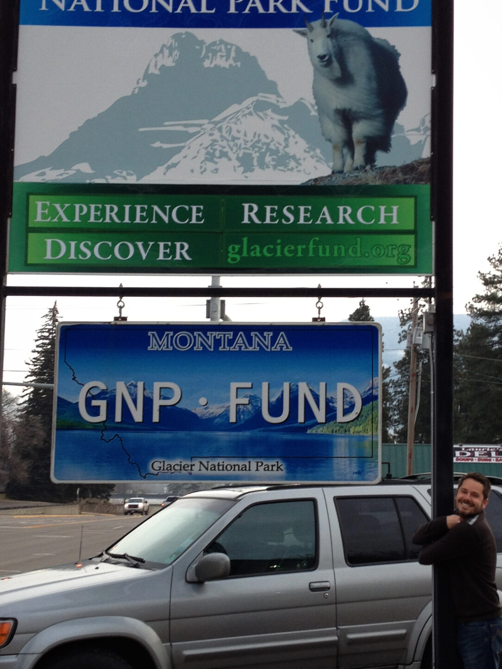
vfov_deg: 31.2
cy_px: 361
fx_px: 1199
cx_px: 300
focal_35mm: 62
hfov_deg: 23.6
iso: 50
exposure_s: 1/146
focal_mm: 4.28
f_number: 2.4
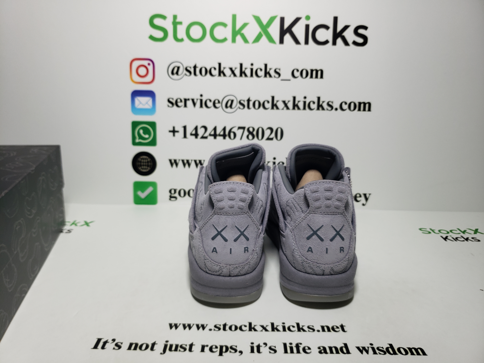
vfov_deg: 53.1
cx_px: 242
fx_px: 364
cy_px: 182
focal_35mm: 26
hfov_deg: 67.3
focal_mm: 4.3
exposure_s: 1/471
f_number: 1.5
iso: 50
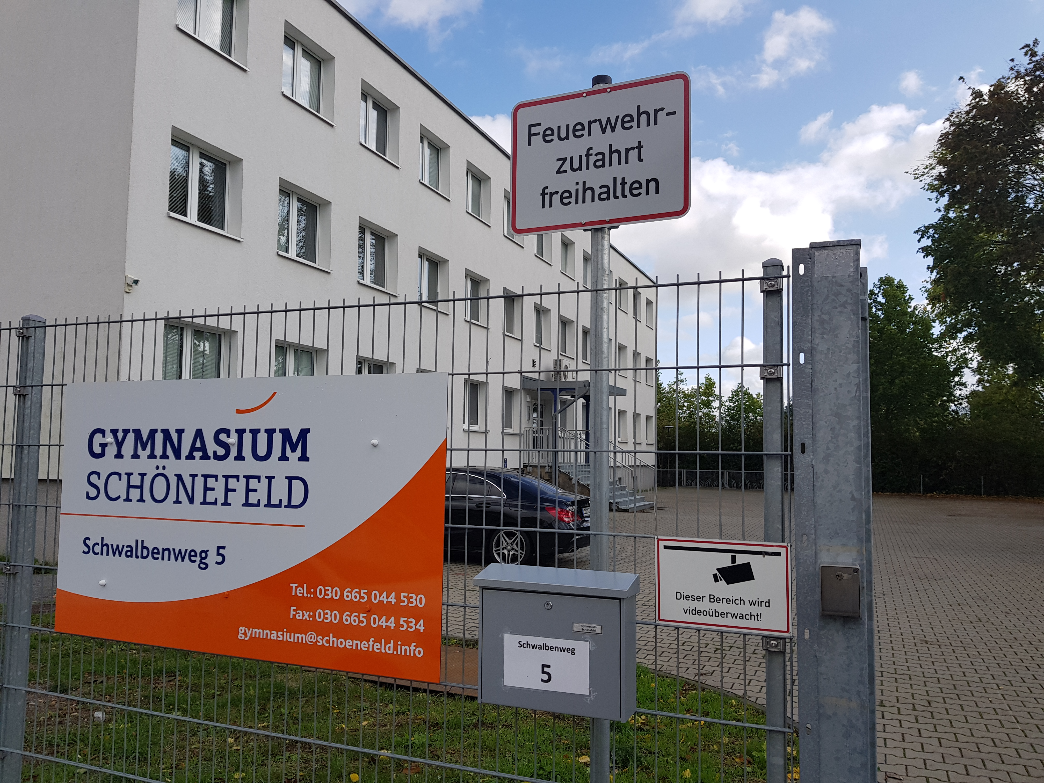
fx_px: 784
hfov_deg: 67.3
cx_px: 522
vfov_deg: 53.1
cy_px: 392
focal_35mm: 26
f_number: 1.7
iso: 40
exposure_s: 1/1632
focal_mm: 4.2
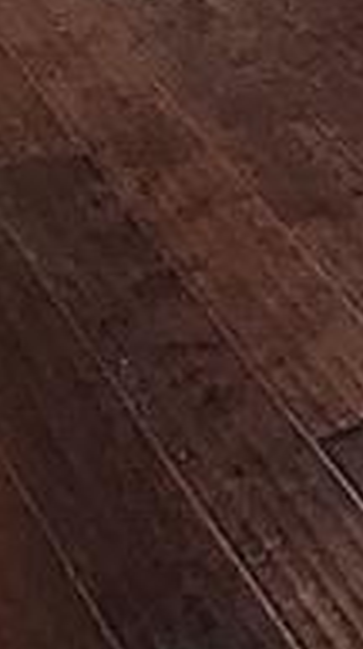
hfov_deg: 11.2
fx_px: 1821
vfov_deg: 13.2
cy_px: -1026
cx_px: -60
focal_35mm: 106
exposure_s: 1/60
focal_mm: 1.13
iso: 125
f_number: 2.2
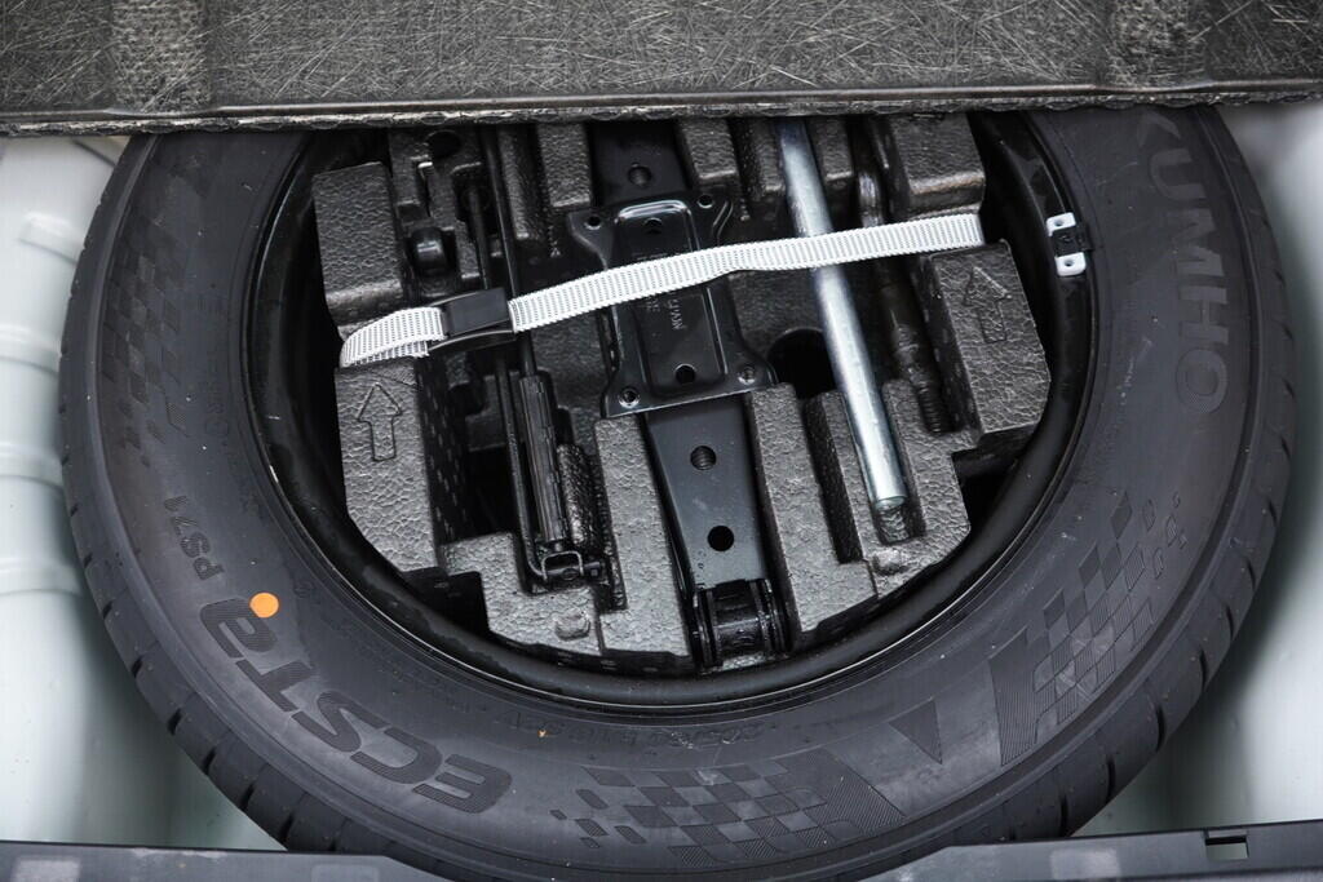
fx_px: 1323
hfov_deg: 53.1
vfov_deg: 36.9
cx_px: 662
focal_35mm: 36
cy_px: 441
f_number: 2.8
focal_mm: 24
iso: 320
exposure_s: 1/40
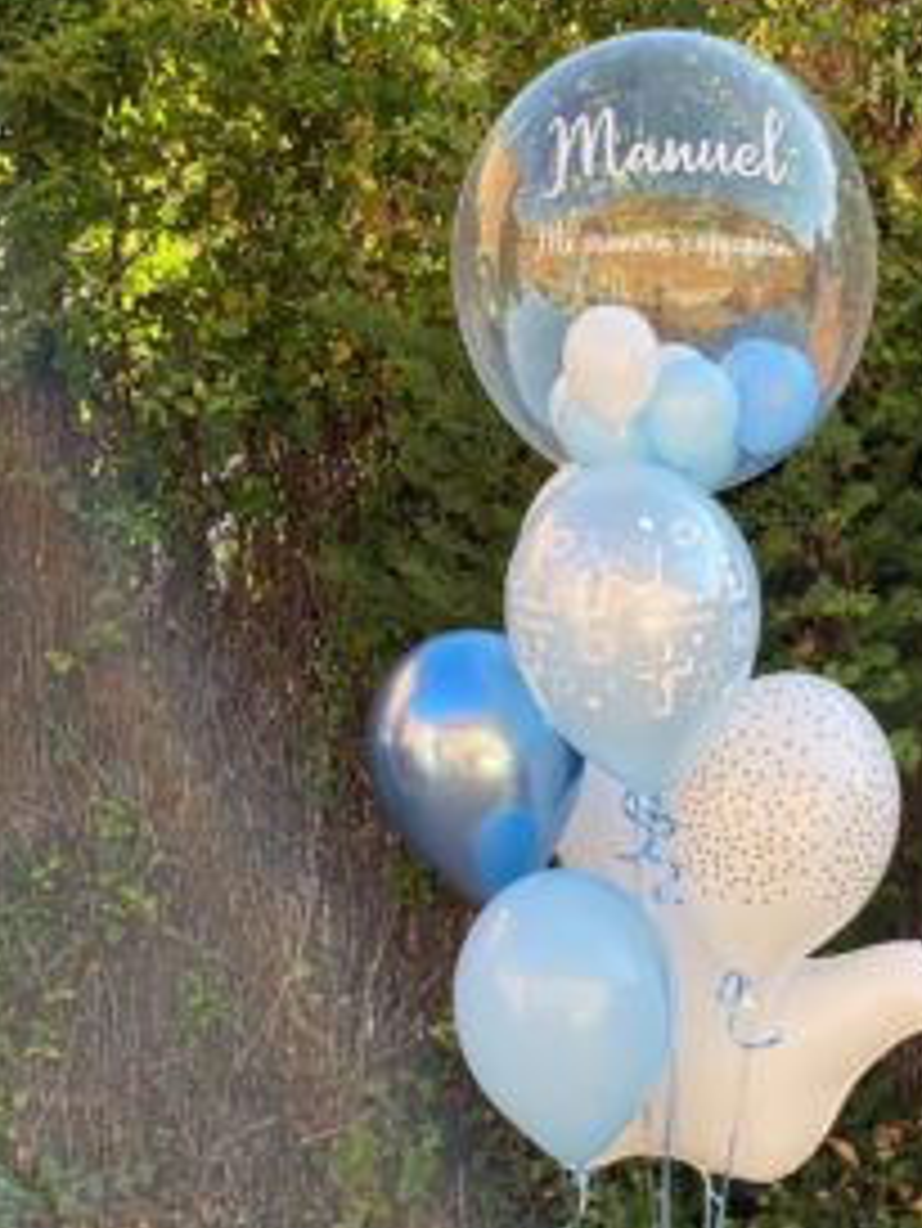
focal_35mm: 82
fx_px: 2910
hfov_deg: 17.9
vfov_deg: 23.6
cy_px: 938
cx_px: 704
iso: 20
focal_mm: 6
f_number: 2
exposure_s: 1/361
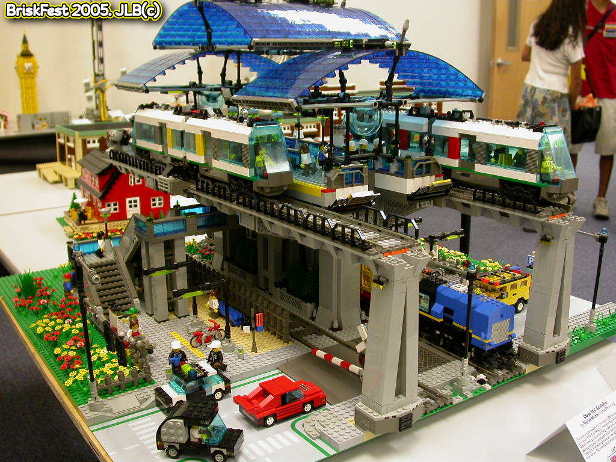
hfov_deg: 49.0
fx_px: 676
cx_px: 308
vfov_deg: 37.7
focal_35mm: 38
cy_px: 231
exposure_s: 1/11.5
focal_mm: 7.85
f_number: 2.6
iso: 100
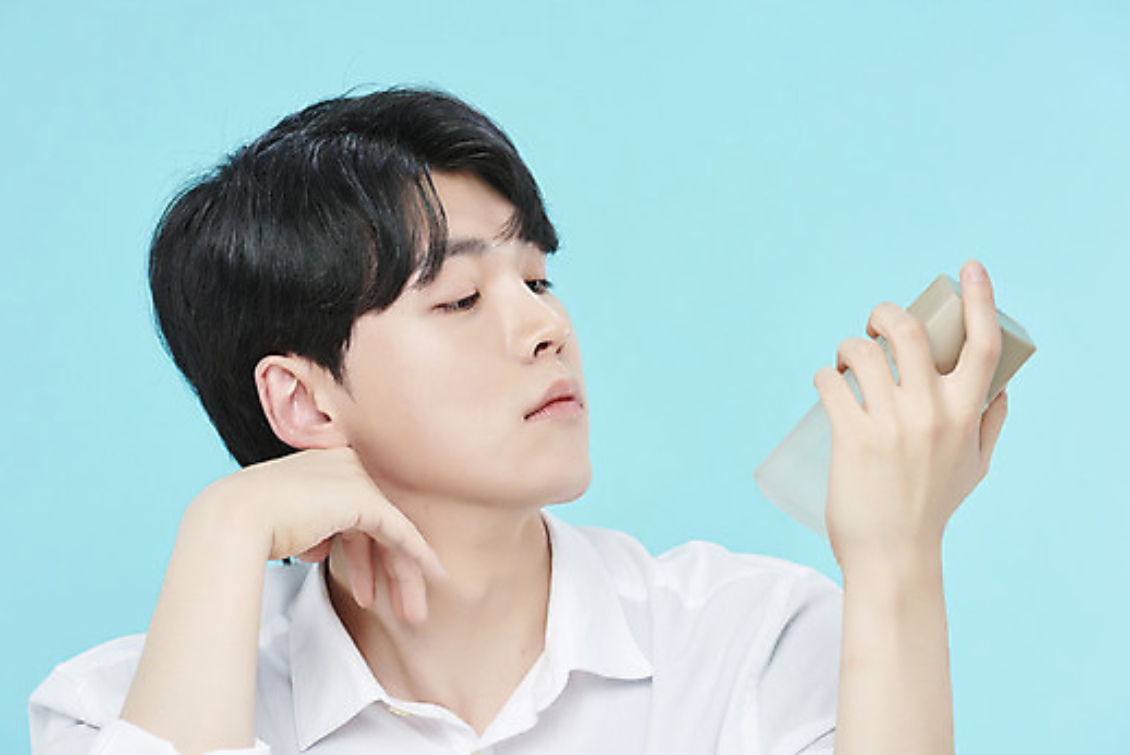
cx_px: 562
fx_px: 5810
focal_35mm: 185
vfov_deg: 7.4
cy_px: 386
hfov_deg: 11.1
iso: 64
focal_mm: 160
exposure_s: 1/125
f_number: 7.1
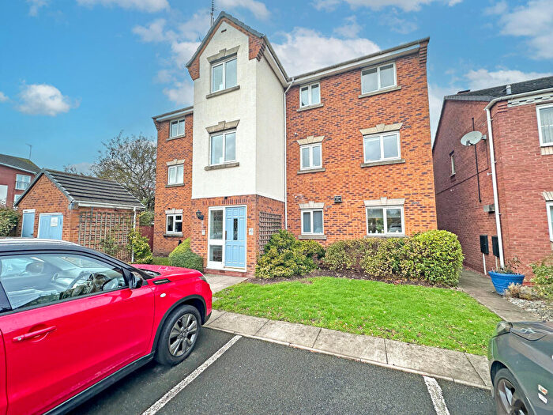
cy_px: 208
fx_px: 224
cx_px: 276
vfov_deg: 85.7
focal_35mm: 14
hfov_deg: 102.1
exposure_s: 1/540
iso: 40
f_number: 2.2
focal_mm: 2.22
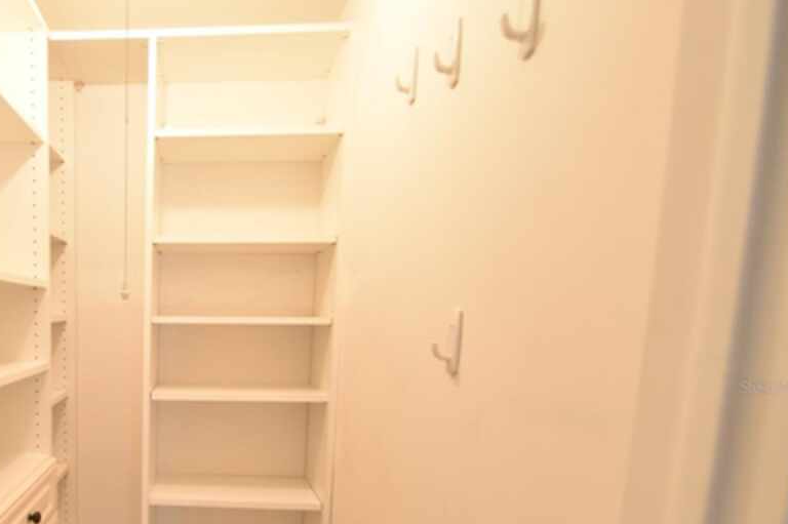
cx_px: 156
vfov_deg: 49.4
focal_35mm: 25
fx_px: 547
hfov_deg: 65.1
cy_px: 387
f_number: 3.5
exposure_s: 1/60
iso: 800
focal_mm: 10
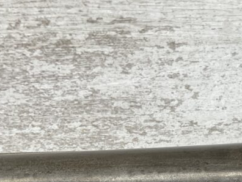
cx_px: 238
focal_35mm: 75
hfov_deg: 24.9
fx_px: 524
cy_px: 214
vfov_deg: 18.7
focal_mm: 3
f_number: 1.8
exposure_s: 1/120
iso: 20
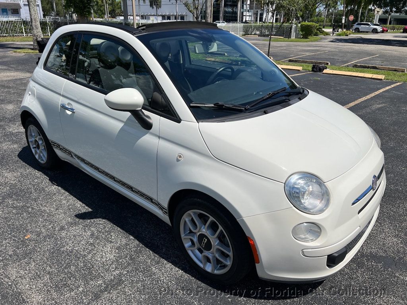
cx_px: 204
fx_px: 306
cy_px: 152
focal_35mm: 26
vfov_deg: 53.1
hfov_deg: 67.3
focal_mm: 5.7
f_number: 1.5
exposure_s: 1/10309
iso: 50
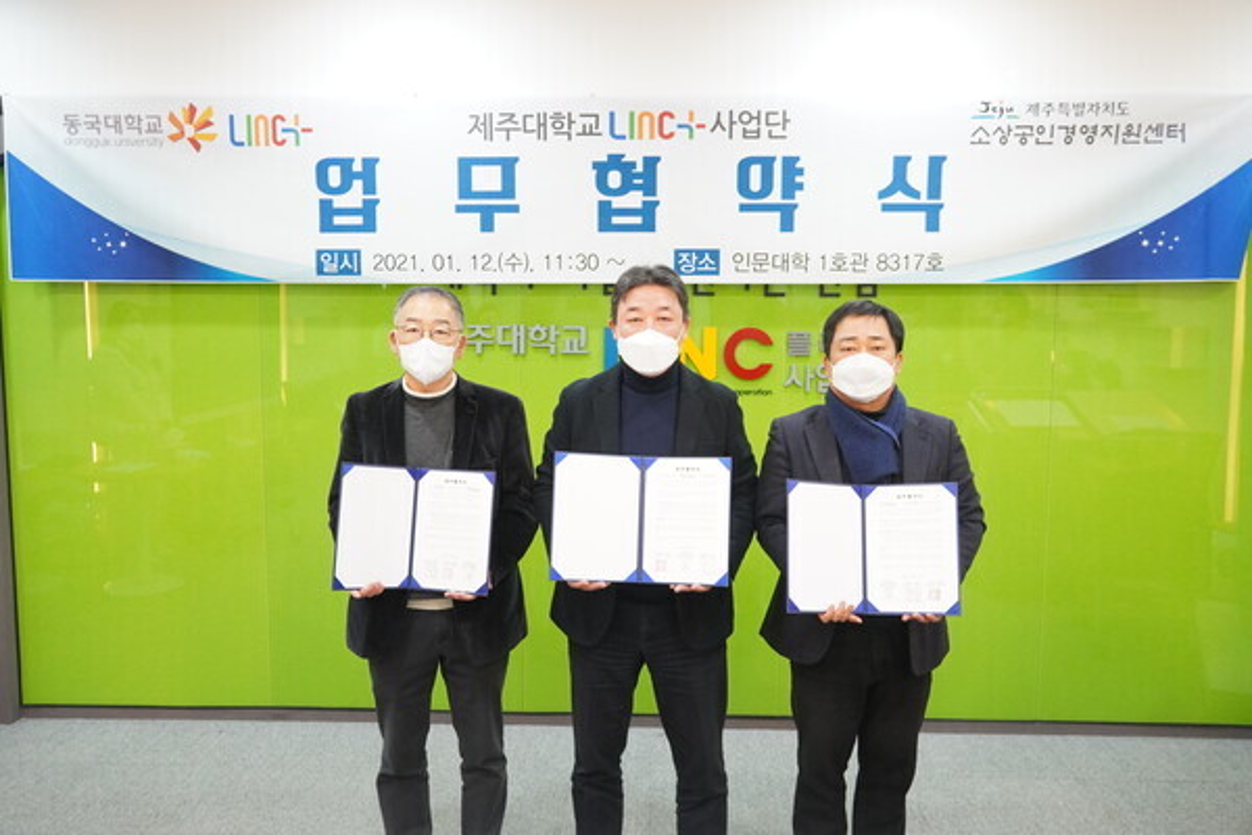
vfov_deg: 43.6
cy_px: 418
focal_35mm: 30
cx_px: 626
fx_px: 1043
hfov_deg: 61.9
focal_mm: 20
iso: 2500
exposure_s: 1/125
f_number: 4
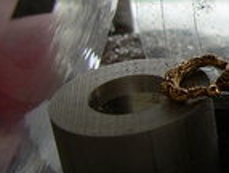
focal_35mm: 106
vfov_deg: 13.8
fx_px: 703
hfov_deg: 17.1
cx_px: 319
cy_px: 6
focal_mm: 6.3
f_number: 2.8
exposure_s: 1/50.4
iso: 50
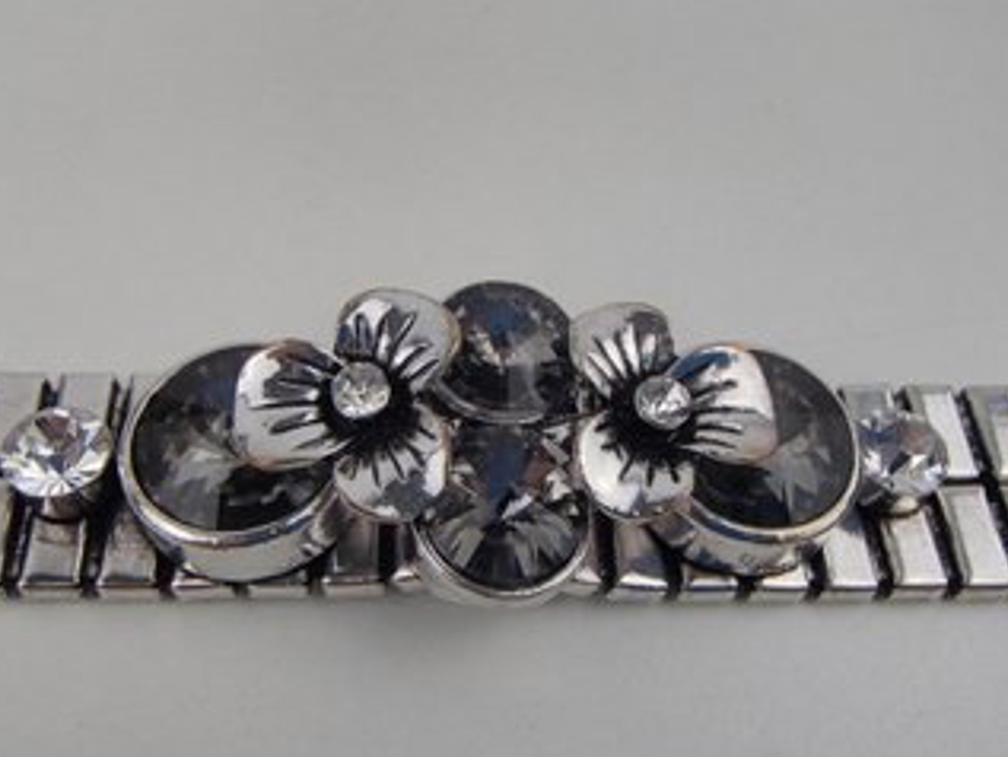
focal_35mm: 40
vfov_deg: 36.0
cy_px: 380
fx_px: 1165
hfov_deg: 46.8
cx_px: 475
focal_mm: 6.64
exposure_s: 1/160
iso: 125
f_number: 4.7
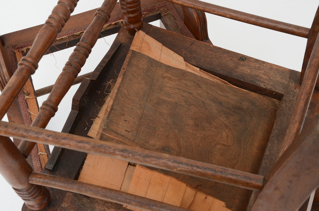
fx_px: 597
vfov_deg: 20.1
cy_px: 106
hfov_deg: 29.9
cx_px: 160
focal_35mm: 68
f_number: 11
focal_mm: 45
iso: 320
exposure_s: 1/100
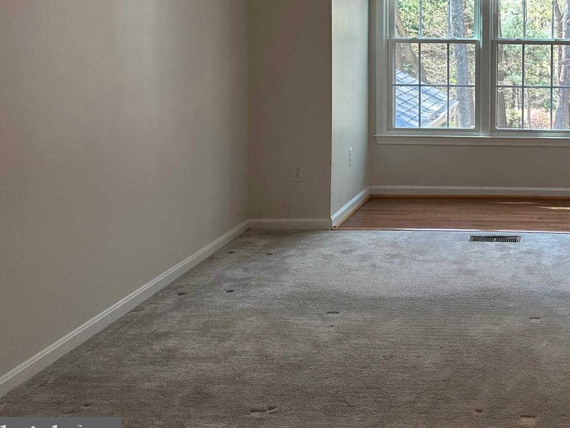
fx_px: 741
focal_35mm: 45
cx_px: 526
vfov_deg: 31.0
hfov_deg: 38.8
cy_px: 59
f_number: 1.78
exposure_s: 1/120
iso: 125
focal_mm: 6.86
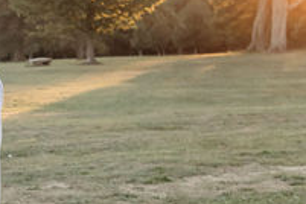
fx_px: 1385
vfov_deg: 8.4
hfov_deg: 11.9
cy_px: 183
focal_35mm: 163
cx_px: -177
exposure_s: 1/400
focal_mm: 32
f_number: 4
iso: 500
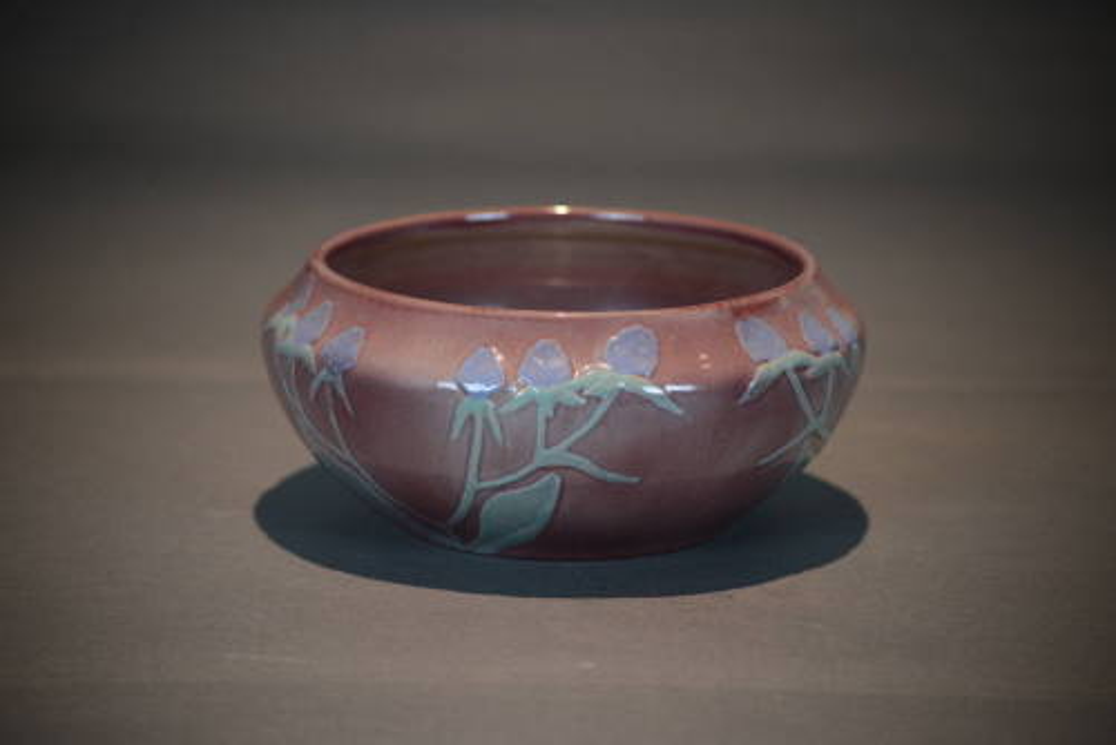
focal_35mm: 135
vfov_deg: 10.2
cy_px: 372
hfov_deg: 15.2
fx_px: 4187
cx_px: 558
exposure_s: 1/160
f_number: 4.5
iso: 1250
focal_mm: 135
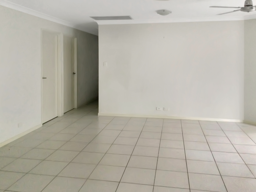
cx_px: 128
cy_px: 96
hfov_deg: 58.4
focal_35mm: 31
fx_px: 229
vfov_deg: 45.4
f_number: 2.4
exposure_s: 1/25
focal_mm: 3.3
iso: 200
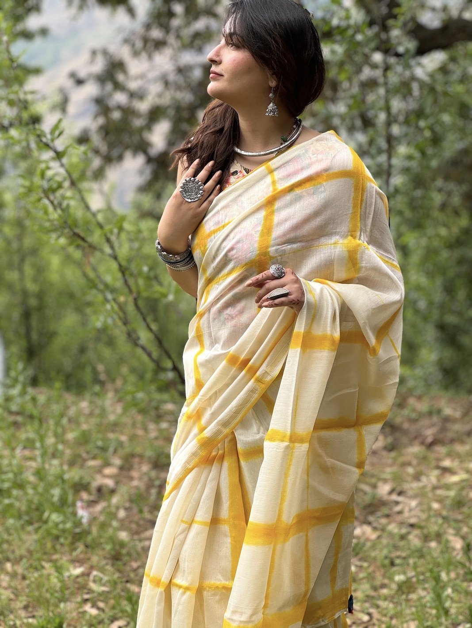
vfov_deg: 25.3
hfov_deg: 19.1
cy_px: 314
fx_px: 1399
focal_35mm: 77
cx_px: 236
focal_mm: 9
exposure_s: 1/119
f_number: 2.8
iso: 25
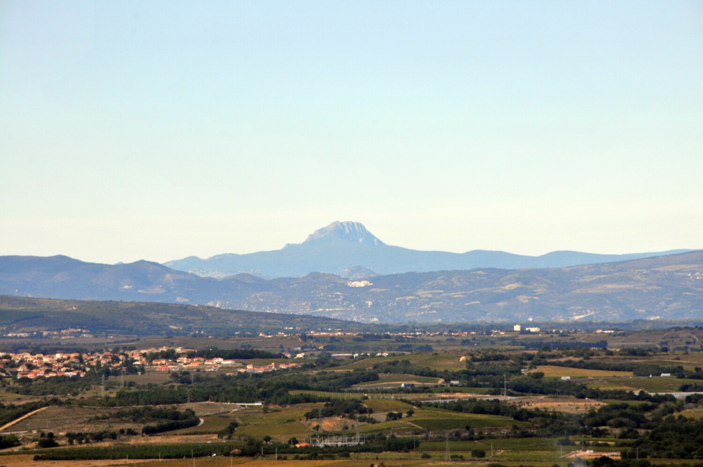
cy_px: 234
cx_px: 352
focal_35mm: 300
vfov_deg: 4.6
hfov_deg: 6.9
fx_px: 5851
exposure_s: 1/320
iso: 200
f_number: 13
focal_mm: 200
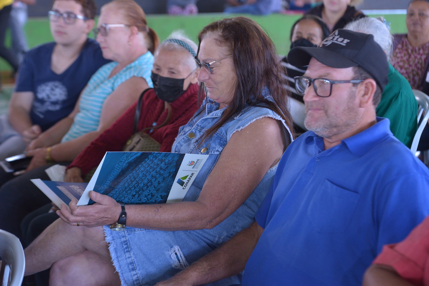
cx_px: 214
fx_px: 834
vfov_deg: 19.5
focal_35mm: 70
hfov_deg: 28.8
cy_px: 143
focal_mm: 70
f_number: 4.5
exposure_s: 1/160
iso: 1600
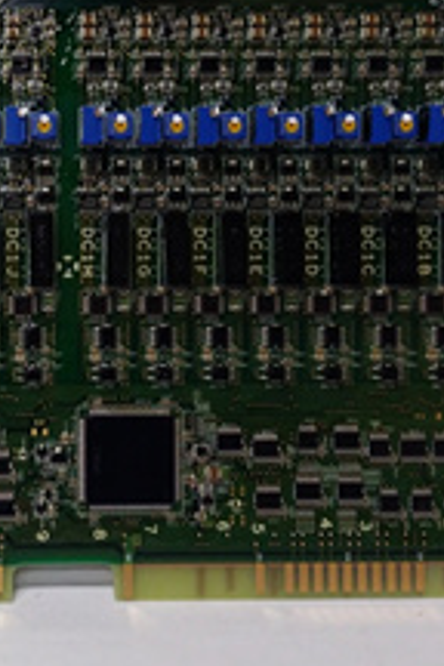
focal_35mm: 65
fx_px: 1202
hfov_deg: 20.6
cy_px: 211
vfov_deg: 30.7
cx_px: 59
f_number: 2
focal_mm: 3.79
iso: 253
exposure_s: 1/33
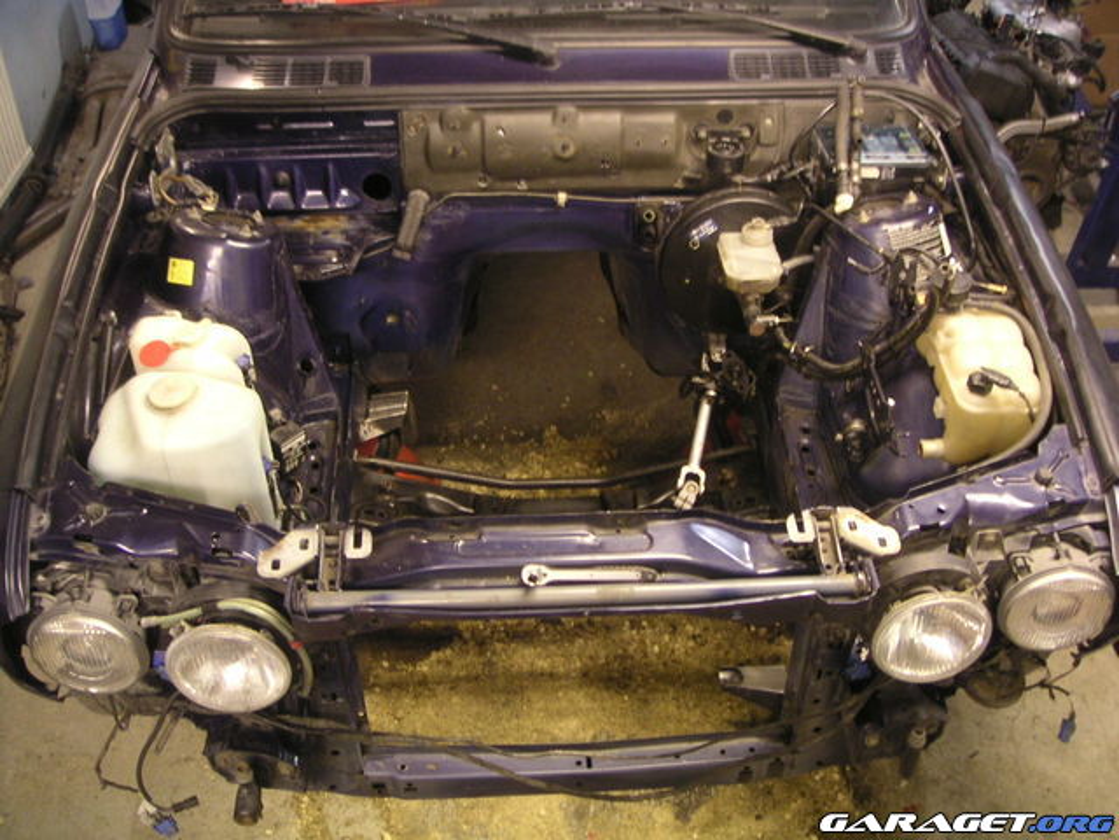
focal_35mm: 37
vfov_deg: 38.7
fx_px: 1196
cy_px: 420
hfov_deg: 50.1
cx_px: 560
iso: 100
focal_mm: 5.7
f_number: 2.8
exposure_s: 1/4
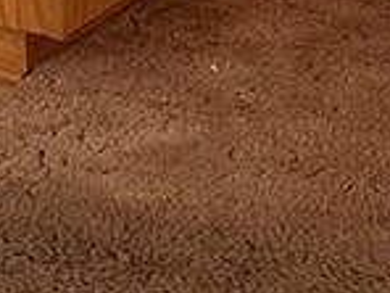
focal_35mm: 166
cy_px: -502
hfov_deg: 9.2
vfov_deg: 8.0
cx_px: -822
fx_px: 1870
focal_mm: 6.86
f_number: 1.78
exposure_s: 1/60
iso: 125
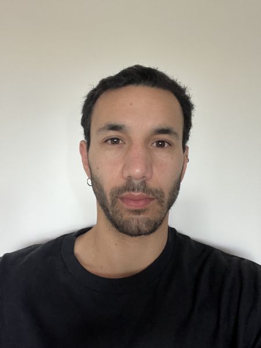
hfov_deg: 46.8
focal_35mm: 30
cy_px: 174
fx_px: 302
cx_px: 130
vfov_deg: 60.0
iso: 400
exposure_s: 1/33
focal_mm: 2.71
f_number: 2.2
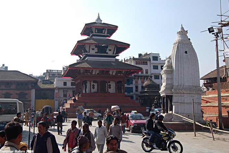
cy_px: 75
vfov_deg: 35.9
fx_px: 235
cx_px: 112
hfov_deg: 51.9
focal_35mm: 37
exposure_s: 1/250
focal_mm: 24
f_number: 10
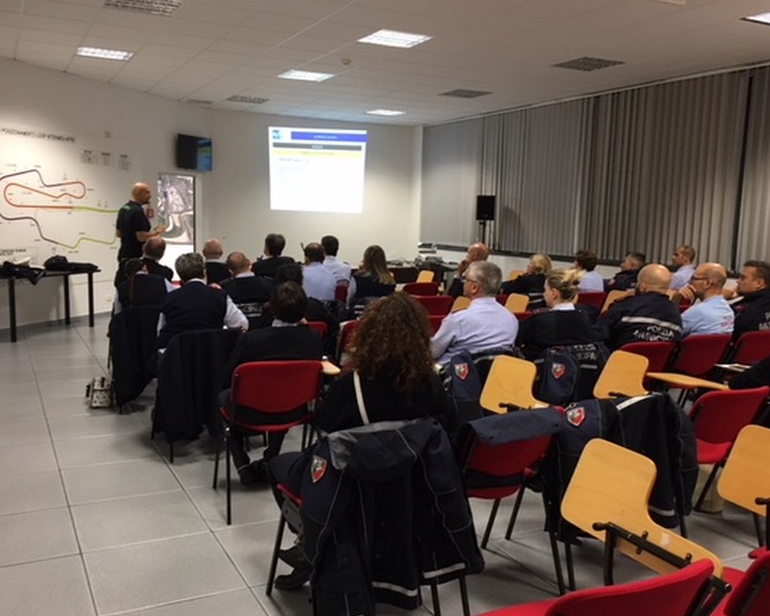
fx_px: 752
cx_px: 354
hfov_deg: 54.1
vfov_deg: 44.6
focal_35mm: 33
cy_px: 310
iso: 125
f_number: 2.2
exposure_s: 1/33
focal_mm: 4.15
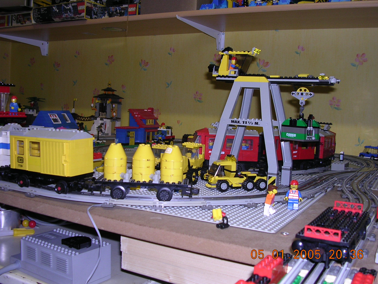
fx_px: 415
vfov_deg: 37.7
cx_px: 189
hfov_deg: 49.0
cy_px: 142
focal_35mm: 38
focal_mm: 5.8
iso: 100
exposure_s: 1/60.1
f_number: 2.8
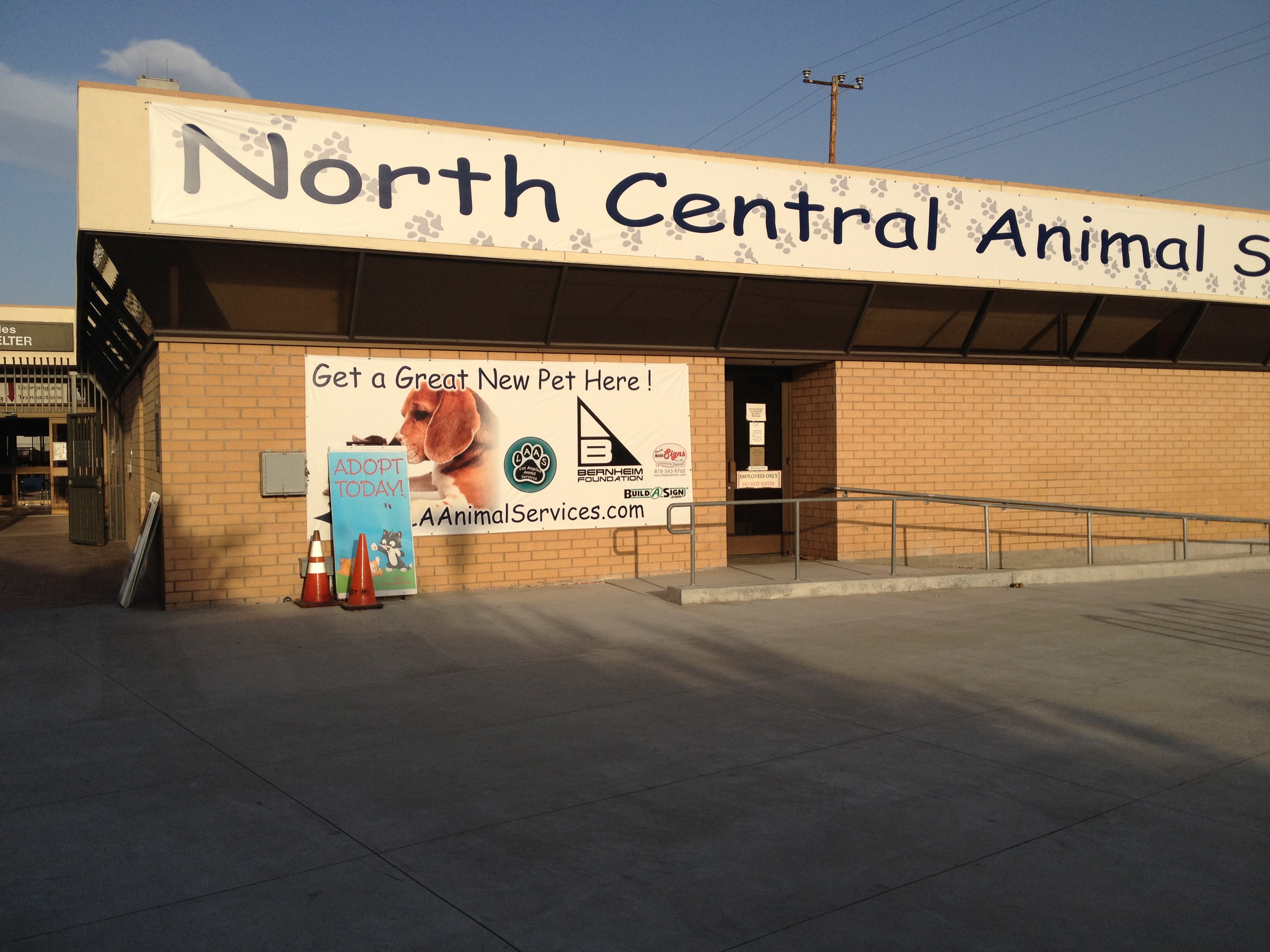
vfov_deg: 40.7
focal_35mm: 35
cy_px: 476
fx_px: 1284
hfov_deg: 52.6
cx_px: 635
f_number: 2.4
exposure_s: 1/2123
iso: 64
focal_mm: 4.28
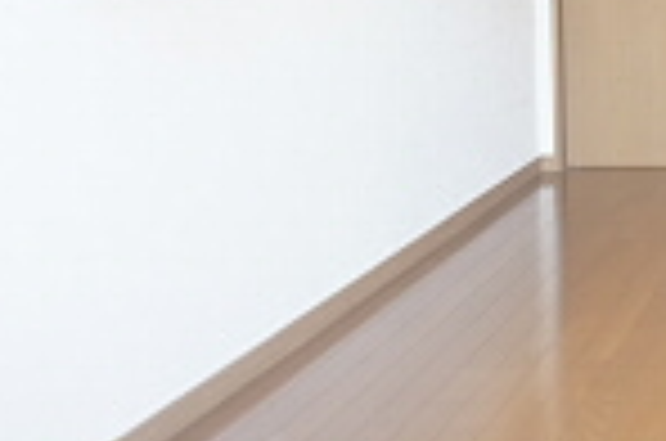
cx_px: 911
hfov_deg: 24.9
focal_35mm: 68
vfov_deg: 19.3
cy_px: -16
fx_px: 1255
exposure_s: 1/160
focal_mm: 16
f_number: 4
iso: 1250
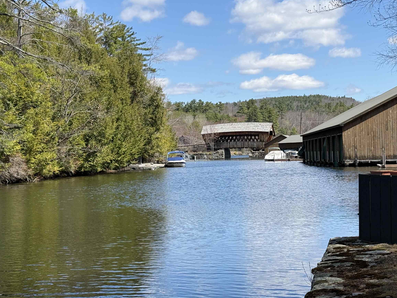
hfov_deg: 30.3
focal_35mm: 64
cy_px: 159
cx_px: 203
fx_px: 734
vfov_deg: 22.9
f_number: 1.78
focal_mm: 6.76
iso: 64
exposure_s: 1/3704
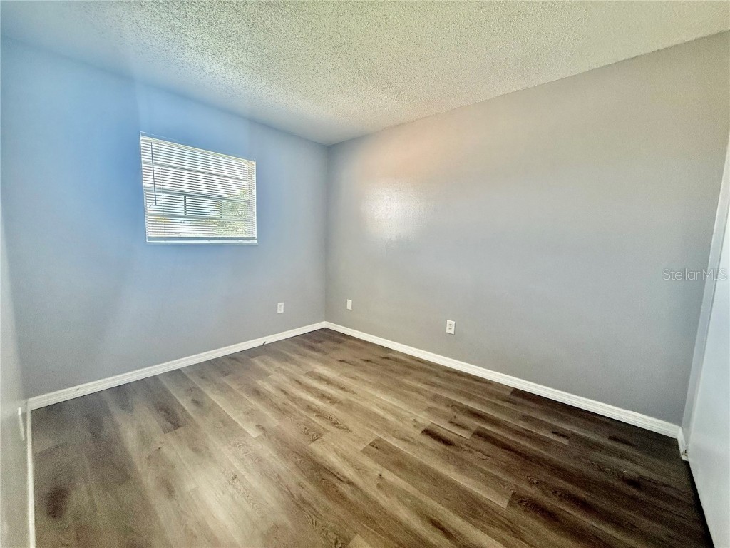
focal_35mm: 14
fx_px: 295
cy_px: 274
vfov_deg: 85.7
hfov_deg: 102.1
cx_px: 365
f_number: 2.2
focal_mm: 2.22
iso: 320
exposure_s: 1/120
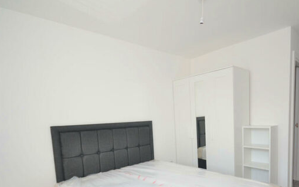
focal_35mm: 21
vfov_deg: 55.2
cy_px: 135
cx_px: 184
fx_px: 171
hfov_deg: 81.0
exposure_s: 1/160
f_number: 4.5
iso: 400
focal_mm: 10
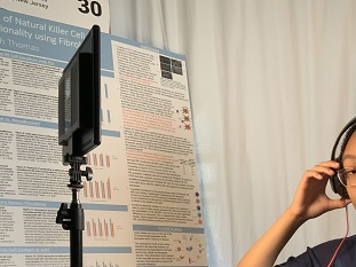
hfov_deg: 34.1
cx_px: 234
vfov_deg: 25.1
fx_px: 576
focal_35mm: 56
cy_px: 250
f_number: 1.8
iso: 100
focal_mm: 3
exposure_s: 1/60
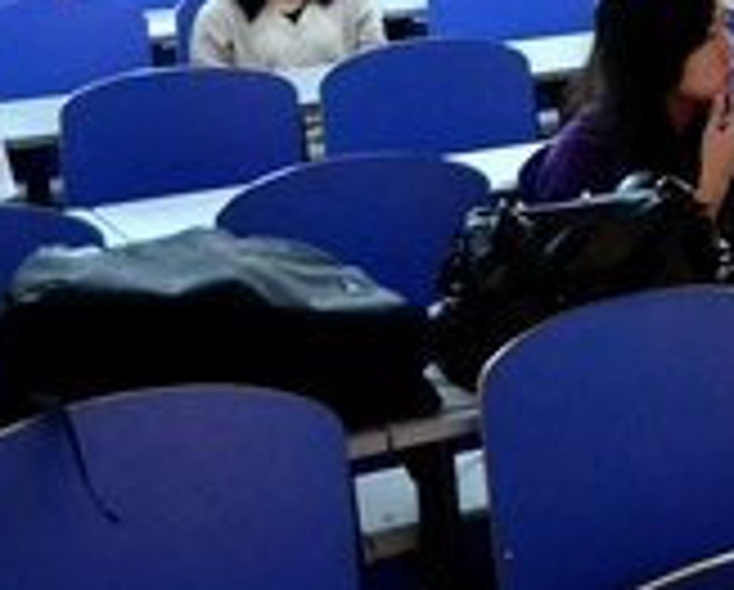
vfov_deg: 15.8
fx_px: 2024
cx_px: 1009
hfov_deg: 18.8
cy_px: -162
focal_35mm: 93
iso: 3200
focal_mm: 18
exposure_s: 1/160
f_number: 4
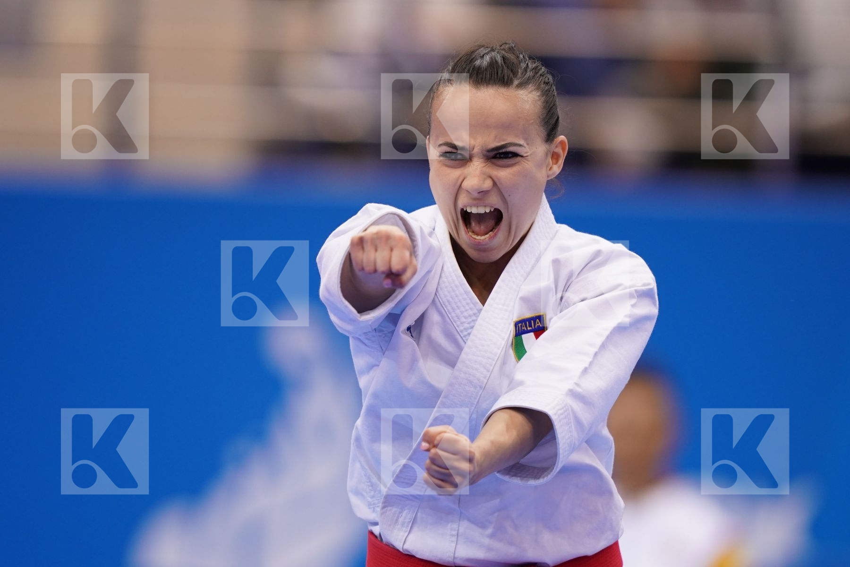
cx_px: 425
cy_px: 284
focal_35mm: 600
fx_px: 14166
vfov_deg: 2.3
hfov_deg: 3.4
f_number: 2.8
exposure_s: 1/500
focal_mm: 400
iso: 800
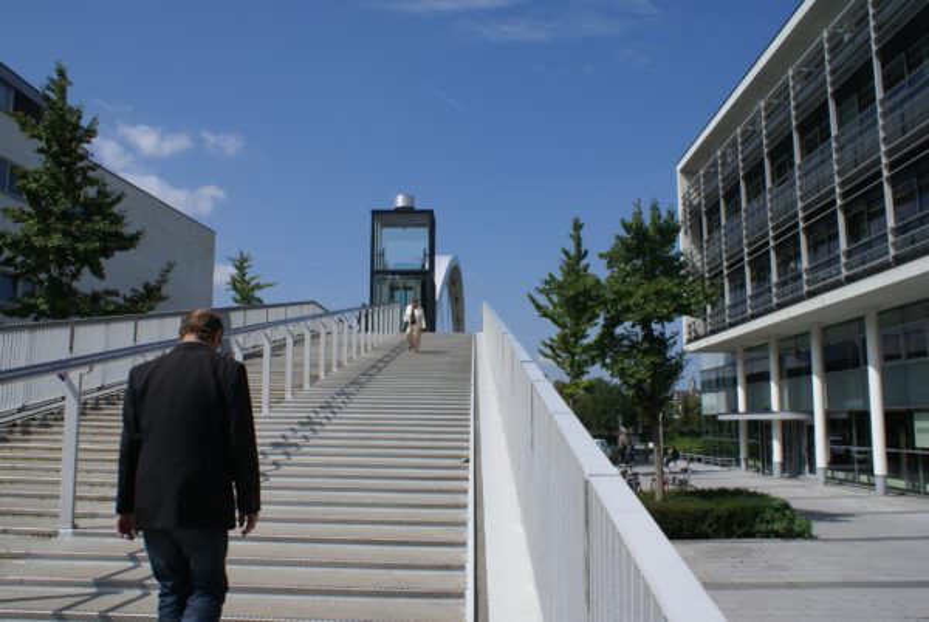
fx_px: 775
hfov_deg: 61.9
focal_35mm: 30
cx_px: 464
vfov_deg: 43.7
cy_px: 311
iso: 100
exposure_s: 1/320
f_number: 10
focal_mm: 20
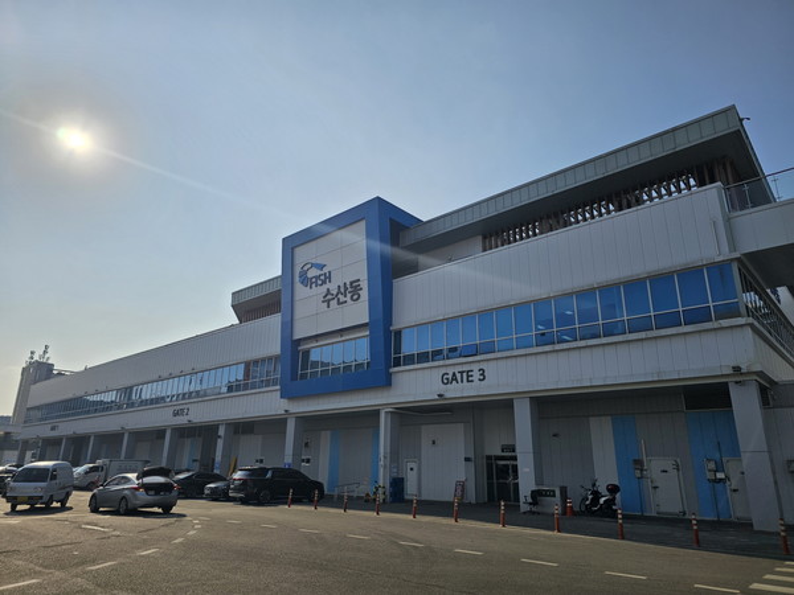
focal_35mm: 23
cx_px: 397
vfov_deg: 58.9
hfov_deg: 73.9
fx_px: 528
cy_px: 298
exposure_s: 1/2140
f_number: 1.7
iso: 10
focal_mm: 6.3
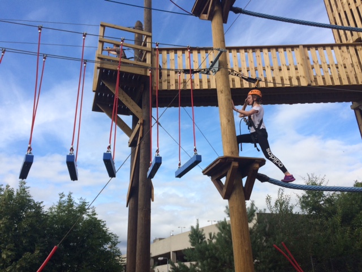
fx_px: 303
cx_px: 181
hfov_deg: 61.7
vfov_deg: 48.2
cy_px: 136
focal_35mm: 29
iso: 32
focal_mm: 4.15
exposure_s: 1/1642
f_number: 2.2
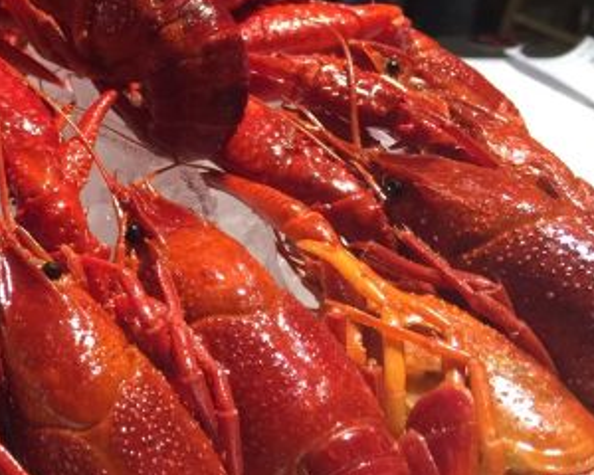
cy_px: 181
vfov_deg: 23.1
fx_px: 1160
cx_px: -40
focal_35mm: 66
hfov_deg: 26.7
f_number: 2.2
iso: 100
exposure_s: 1/10
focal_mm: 4.15
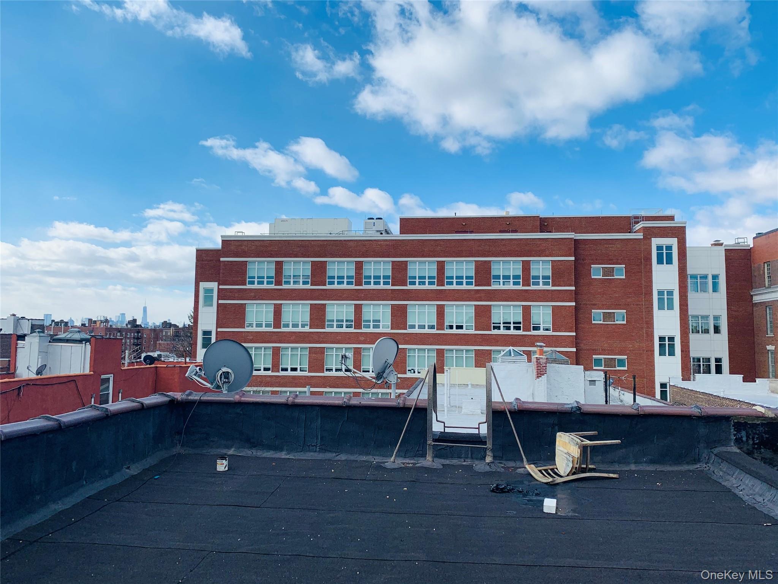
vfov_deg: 53.1
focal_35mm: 26
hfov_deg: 67.3
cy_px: 292
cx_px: 389
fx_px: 584
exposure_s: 1/2257
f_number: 1.8
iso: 25
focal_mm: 4.25
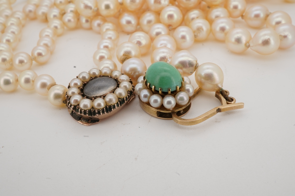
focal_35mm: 45
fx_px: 369
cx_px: 148
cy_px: 98
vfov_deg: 29.9
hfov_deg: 43.6
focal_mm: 30
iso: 400
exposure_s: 1/125
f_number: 22
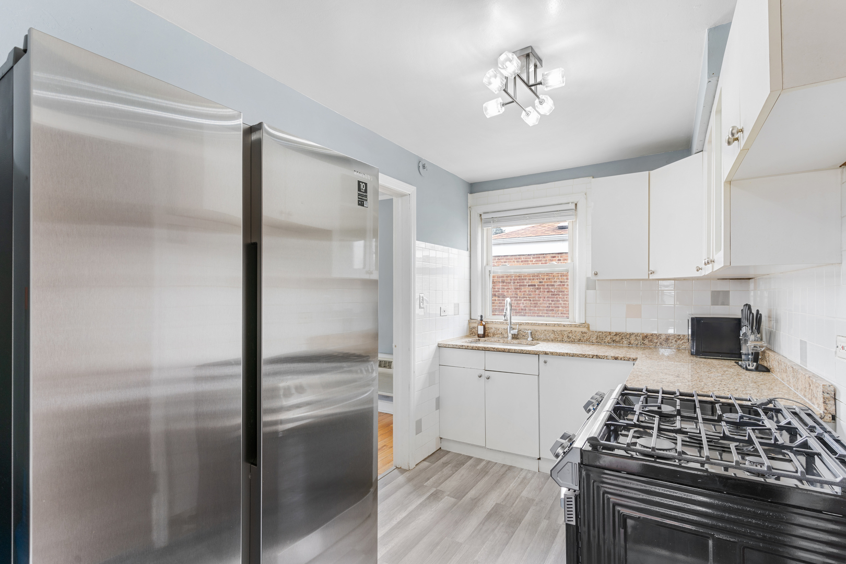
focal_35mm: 17
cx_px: 423
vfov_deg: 70.4
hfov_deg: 93.3
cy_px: 282
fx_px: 399
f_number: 8
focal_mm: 17
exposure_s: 1/1.67
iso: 125
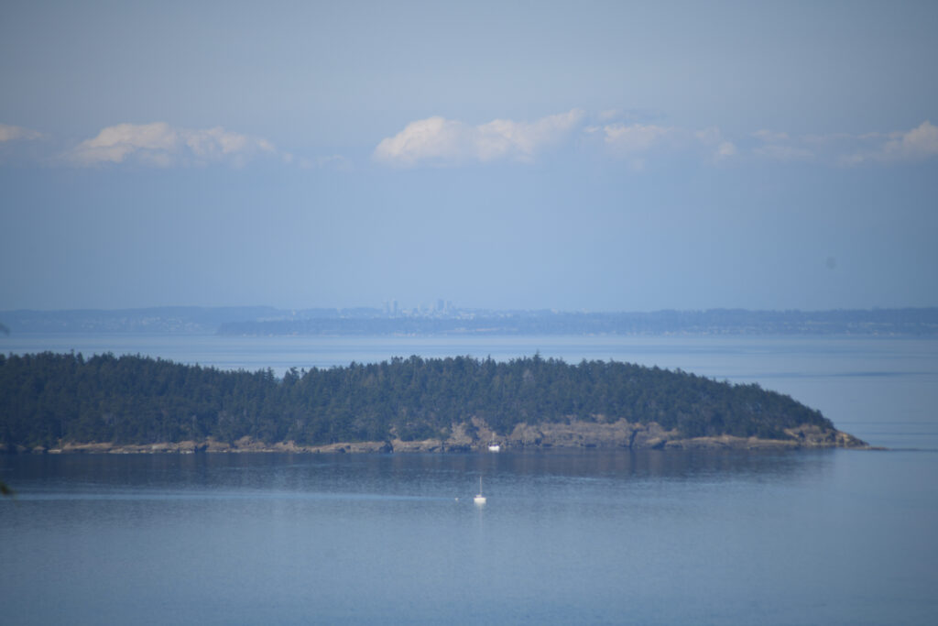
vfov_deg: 5.5
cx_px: 469
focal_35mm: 250
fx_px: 6514
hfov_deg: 8.2
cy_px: 313
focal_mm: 250
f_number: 5
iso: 200
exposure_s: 1/1600
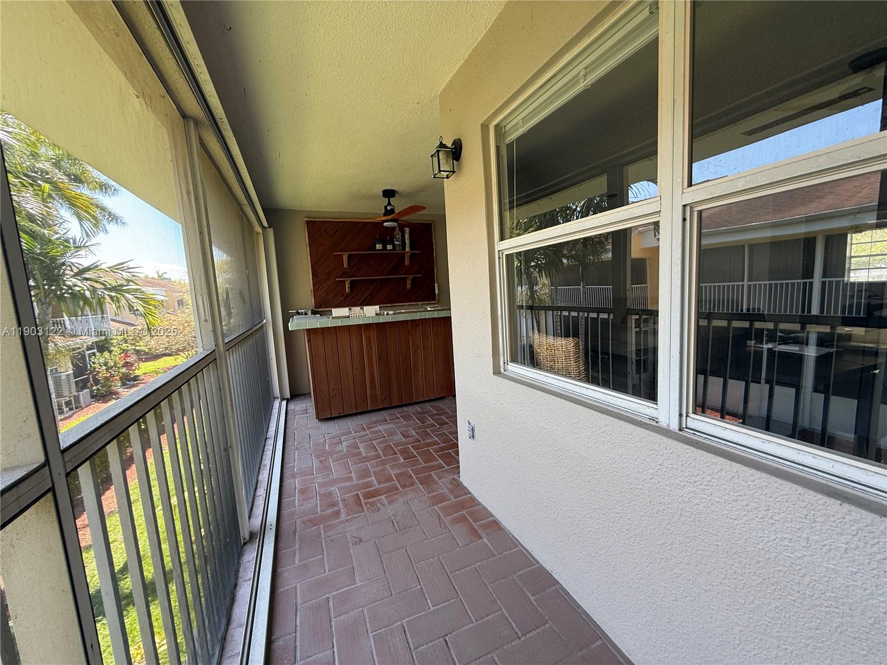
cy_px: 332
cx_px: 444
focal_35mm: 14
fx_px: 359
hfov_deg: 102.1
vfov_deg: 85.7
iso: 80
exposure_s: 1/99
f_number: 2.2
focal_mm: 2.22
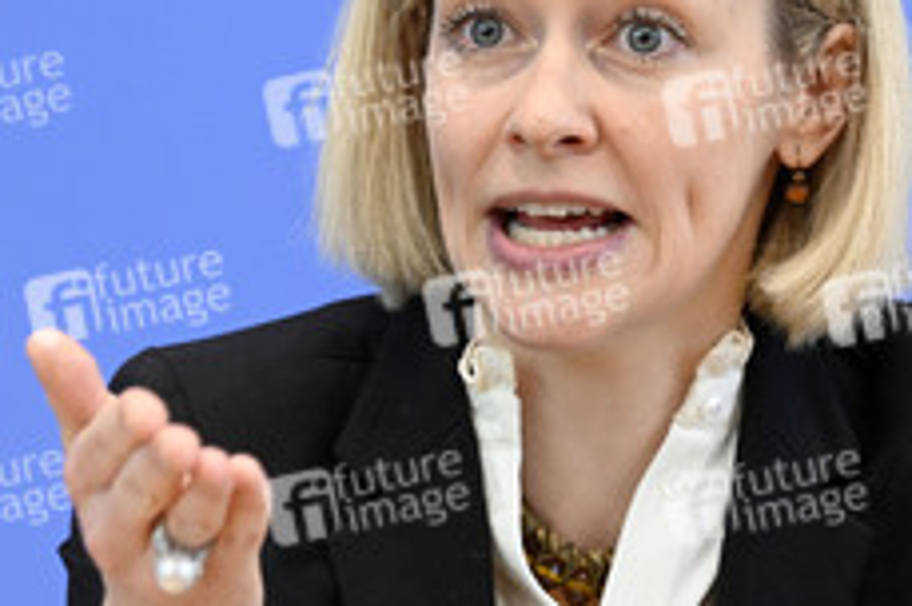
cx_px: 420
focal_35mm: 256
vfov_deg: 5.4
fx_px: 6476
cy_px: 199
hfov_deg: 8.1
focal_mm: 130
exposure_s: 1/400
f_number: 6.3
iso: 4000
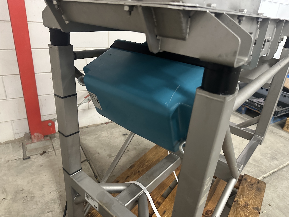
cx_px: 144
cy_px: 108
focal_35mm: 24
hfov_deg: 71.6
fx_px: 200
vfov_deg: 56.8
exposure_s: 1/33
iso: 640
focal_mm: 6.86
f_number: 1.78
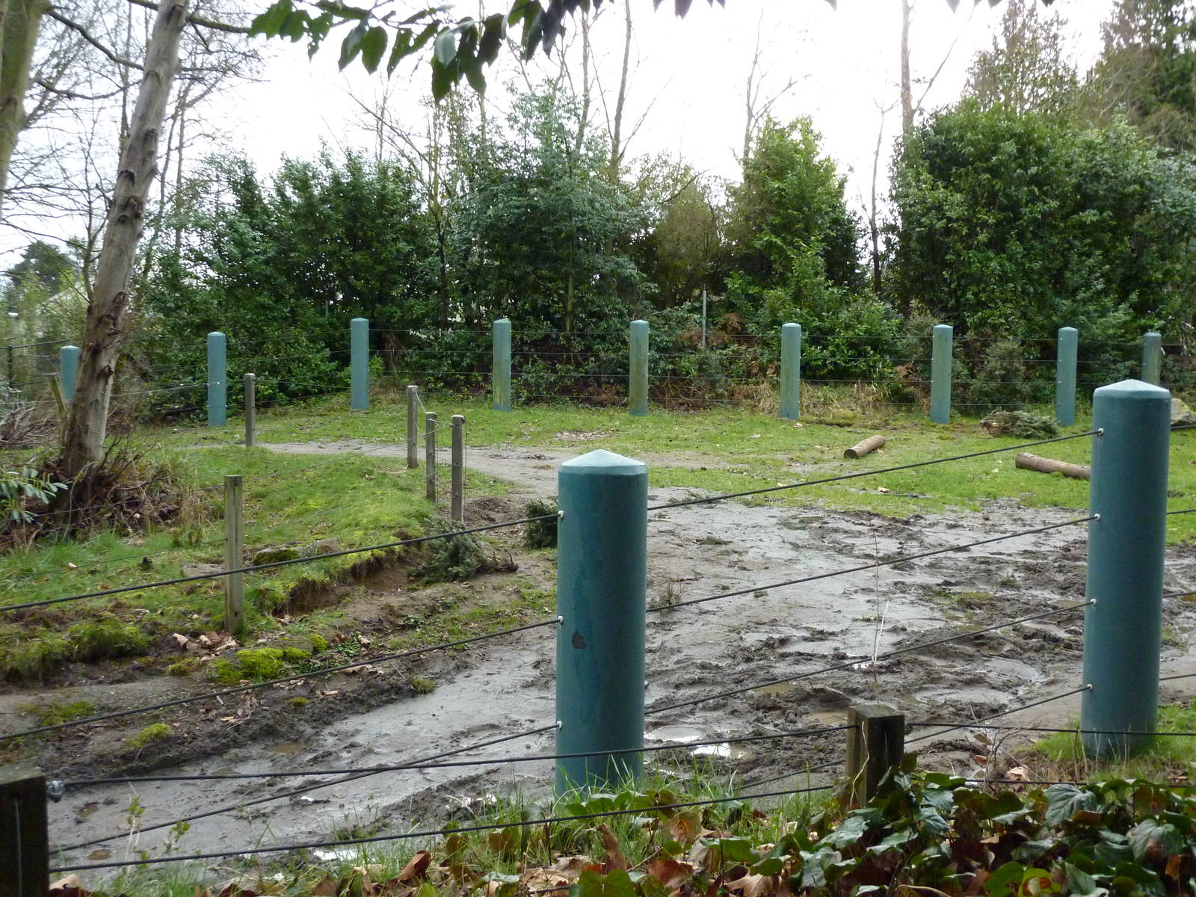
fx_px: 1278
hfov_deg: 50.1
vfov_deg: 38.7
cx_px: 598
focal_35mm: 37
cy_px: 448
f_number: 3.6
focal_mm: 6.1
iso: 400
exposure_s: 1/400
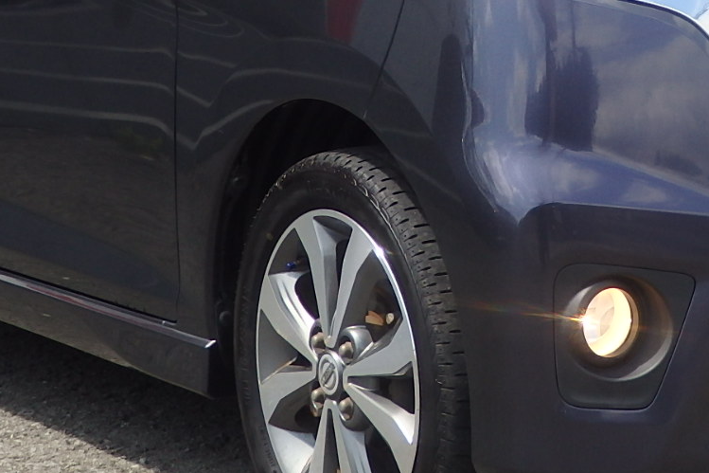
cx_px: 528
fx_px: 2363
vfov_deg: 11.3
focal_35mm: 120
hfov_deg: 17.0
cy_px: -15
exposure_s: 1/80
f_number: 3.8
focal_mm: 8
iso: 125
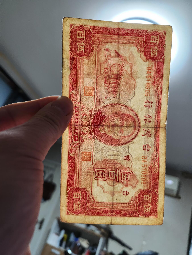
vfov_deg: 73.9
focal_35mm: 23
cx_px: 96
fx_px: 170
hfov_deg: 58.9
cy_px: 128
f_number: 1.8
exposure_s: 1/50
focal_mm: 5.4
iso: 500
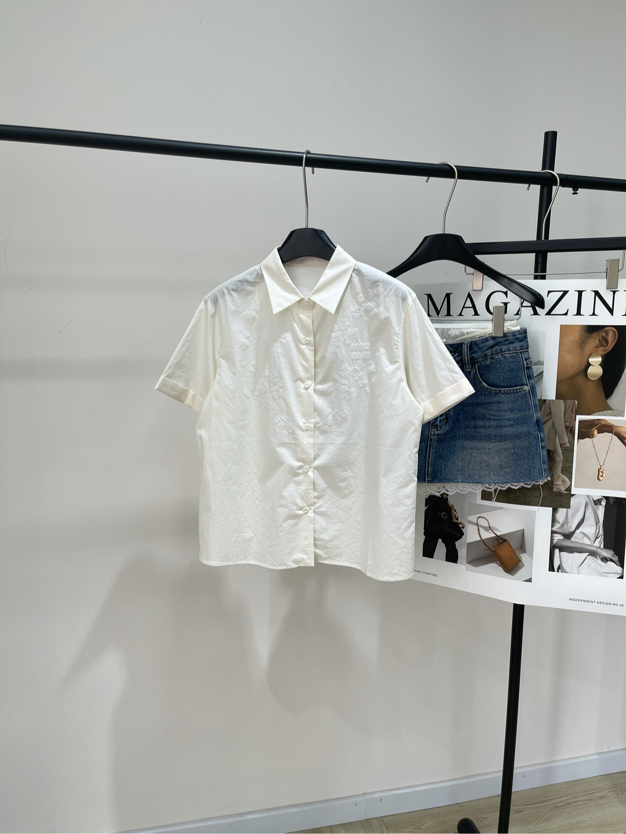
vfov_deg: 67.3
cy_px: 417
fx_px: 627
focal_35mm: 26
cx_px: 313
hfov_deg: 53.1
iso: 32
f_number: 1.6
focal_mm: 5.1
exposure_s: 1/235
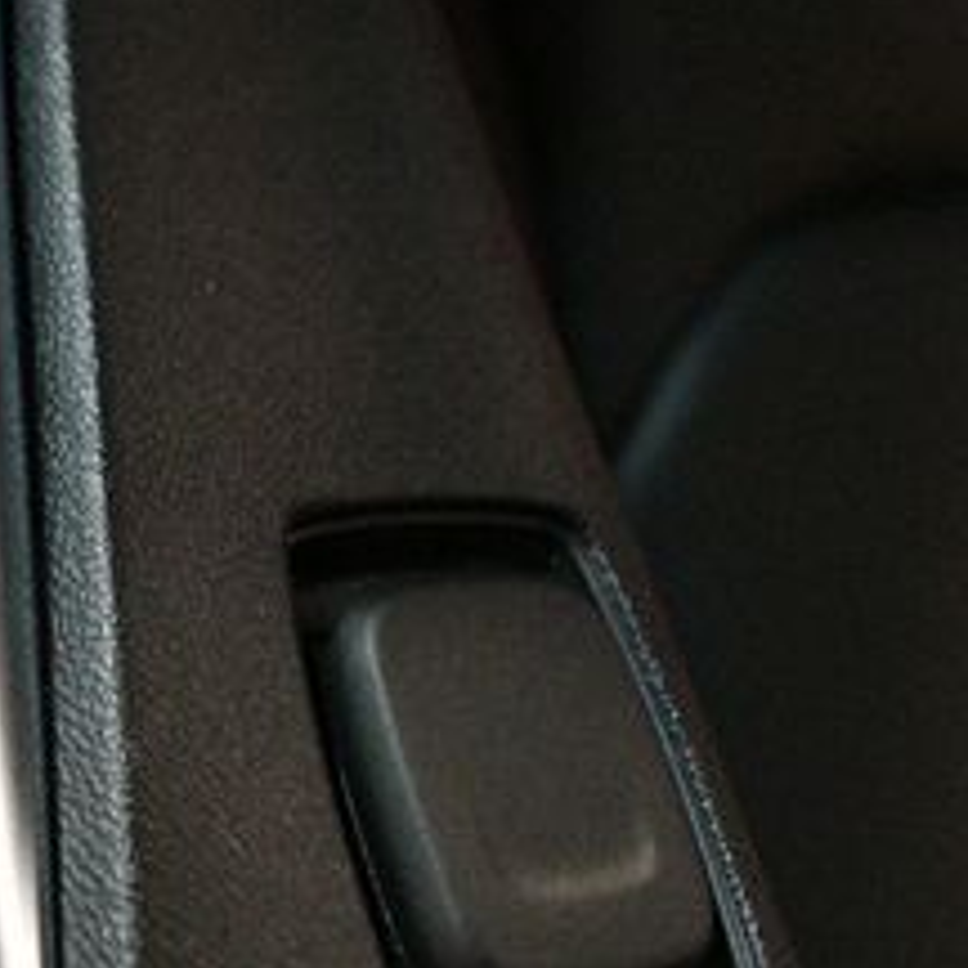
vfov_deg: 25.0
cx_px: -170
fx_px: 2151
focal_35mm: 68
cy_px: 211
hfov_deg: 23.4
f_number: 3.5
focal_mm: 18
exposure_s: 1/60
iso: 7200
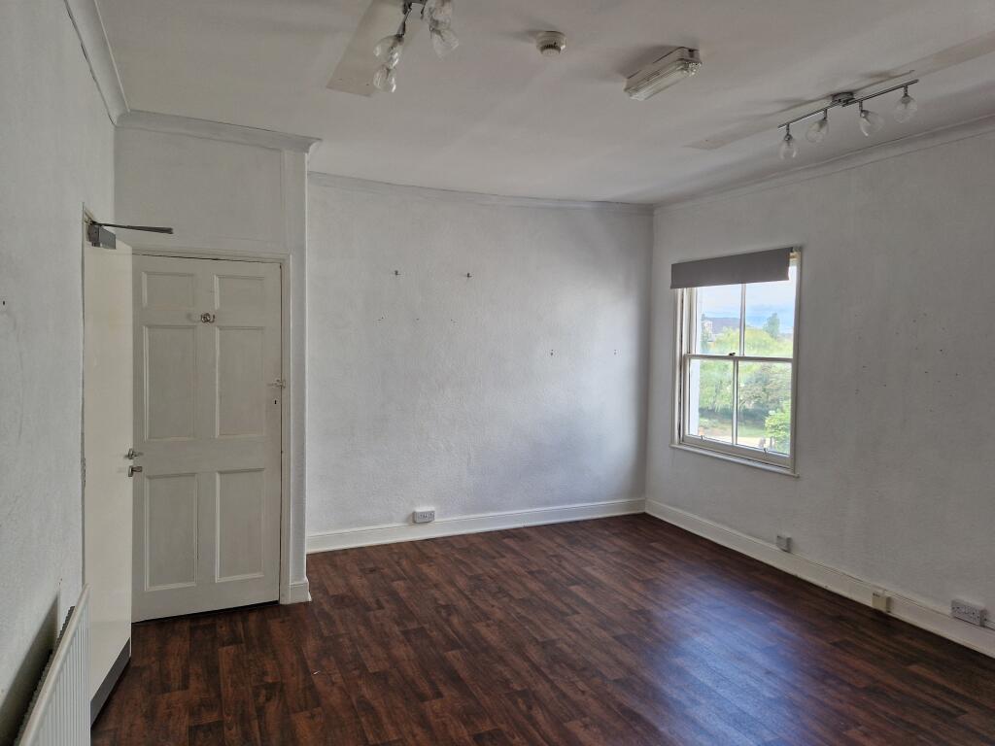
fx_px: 661
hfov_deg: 73.9
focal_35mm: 23
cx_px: 498
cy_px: 373
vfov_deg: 58.9
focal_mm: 5.4
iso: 50
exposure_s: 1/180
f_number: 1.8
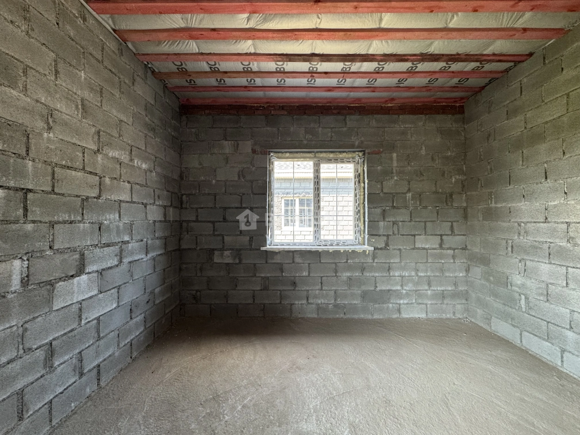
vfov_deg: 85.7
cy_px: 218
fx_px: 235
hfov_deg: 102.1
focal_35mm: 14
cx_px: 290
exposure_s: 1/99
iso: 250
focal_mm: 2.22
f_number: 2.2
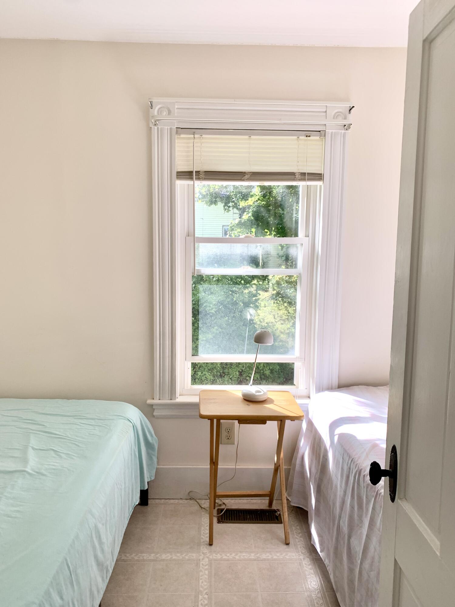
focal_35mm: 26
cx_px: 228
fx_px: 456
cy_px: 304
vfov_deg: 67.3
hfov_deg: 53.1
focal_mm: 4.25
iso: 25
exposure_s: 1/139
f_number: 1.8
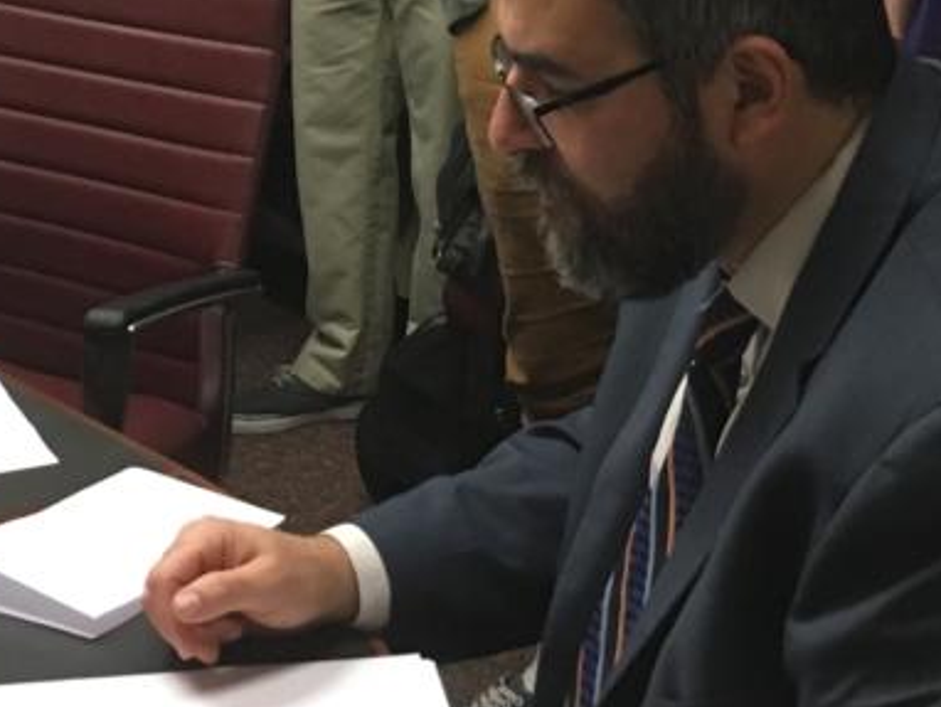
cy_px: -251
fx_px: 2475
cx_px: 379
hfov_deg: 21.5
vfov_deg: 15.4
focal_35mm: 91
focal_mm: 4.15
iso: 125
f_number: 2.2
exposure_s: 1/30
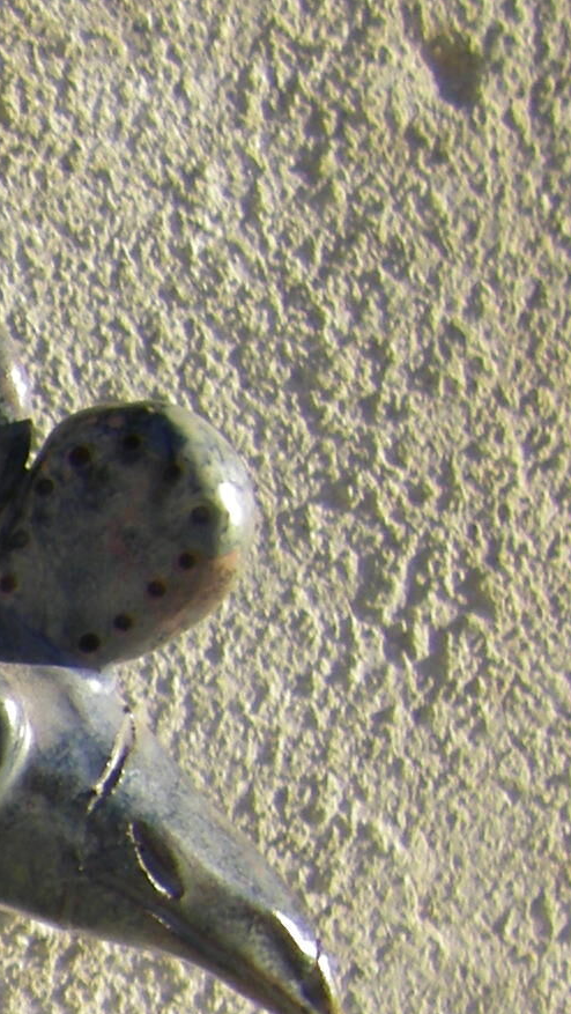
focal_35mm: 154
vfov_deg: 13.6
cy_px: 1211
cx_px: -985
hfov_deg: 7.2
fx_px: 4141
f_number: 7
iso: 64
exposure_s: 1/100
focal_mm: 6.3
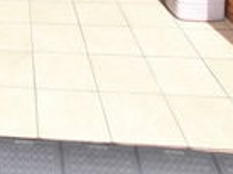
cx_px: -12
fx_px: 410
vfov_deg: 18.4
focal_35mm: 61
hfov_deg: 29.2
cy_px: -145
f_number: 7.1
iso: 640
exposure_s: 1/320
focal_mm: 7
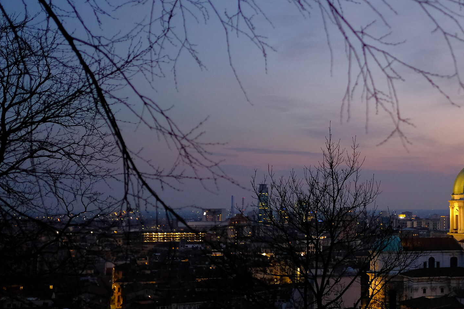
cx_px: 372
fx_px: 760
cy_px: 124
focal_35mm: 59
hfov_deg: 33.0
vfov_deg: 23.0
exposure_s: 1/100
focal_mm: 23
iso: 2000
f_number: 2
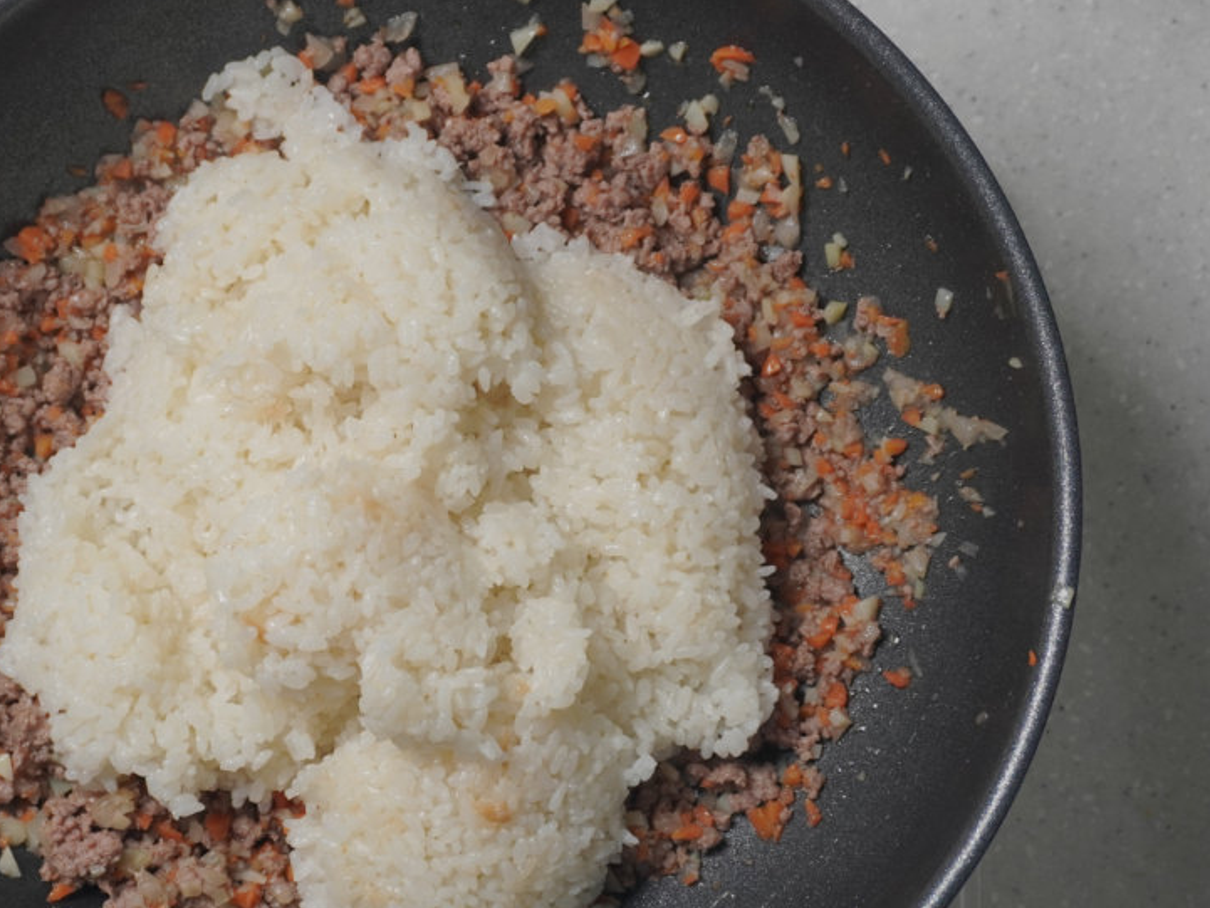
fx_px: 1818
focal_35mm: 52
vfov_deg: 28.0
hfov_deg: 36.5
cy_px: 500
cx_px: 415
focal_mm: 26
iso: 500
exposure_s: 1/125
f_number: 5
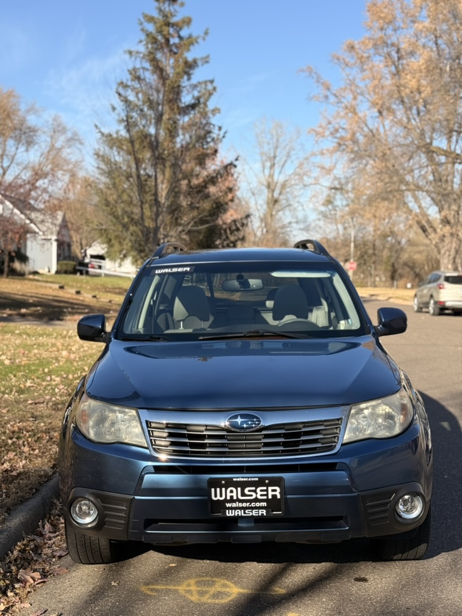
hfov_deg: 30.3
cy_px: 308
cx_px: 231
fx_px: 854
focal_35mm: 48
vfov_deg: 39.7
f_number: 1.78
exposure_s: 1/2976
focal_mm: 6.76
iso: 64
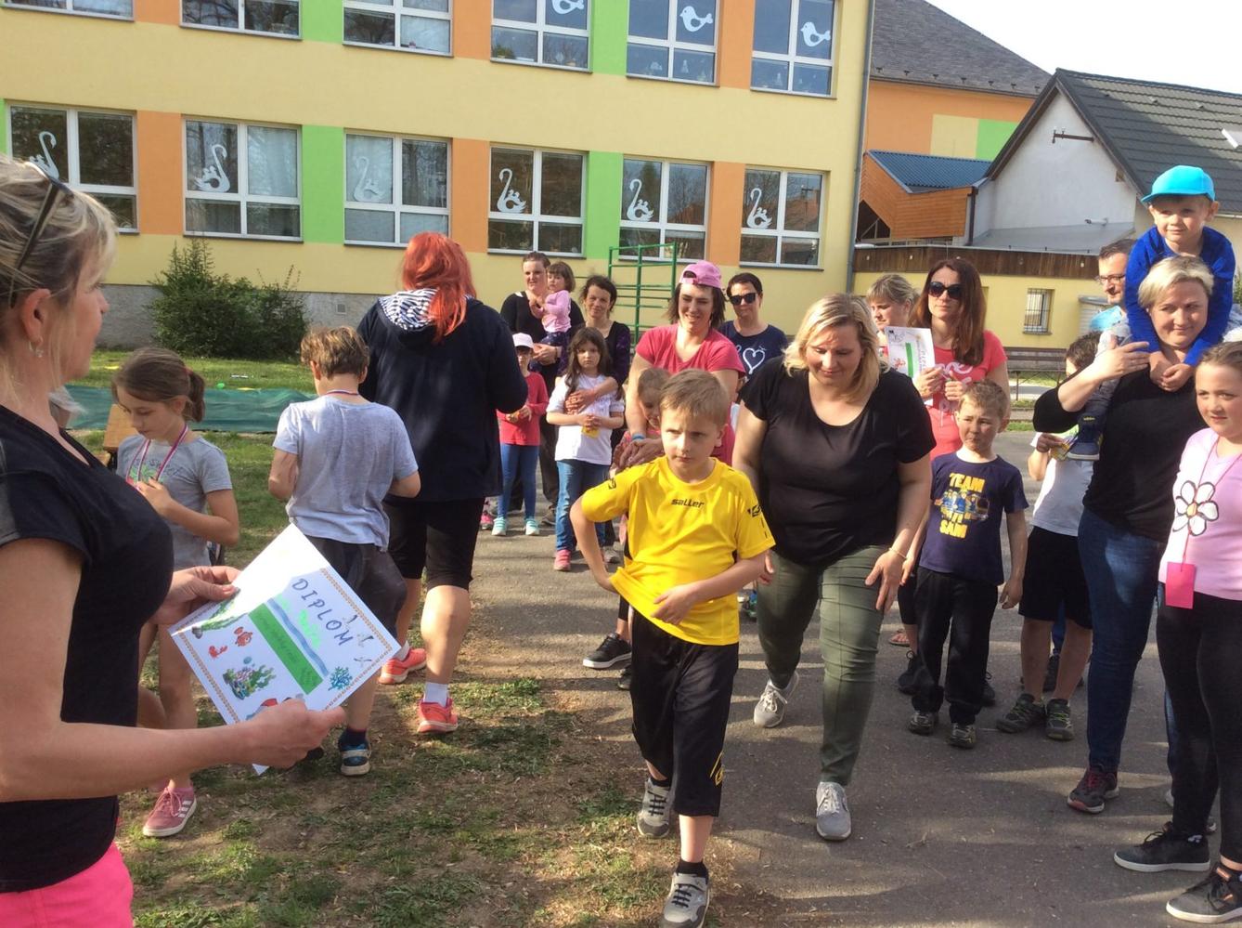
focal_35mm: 32
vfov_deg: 44.0
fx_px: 1146
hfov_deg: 56.9
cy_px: 464
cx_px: 621
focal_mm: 3.3
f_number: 2.4
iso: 32
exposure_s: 1/336
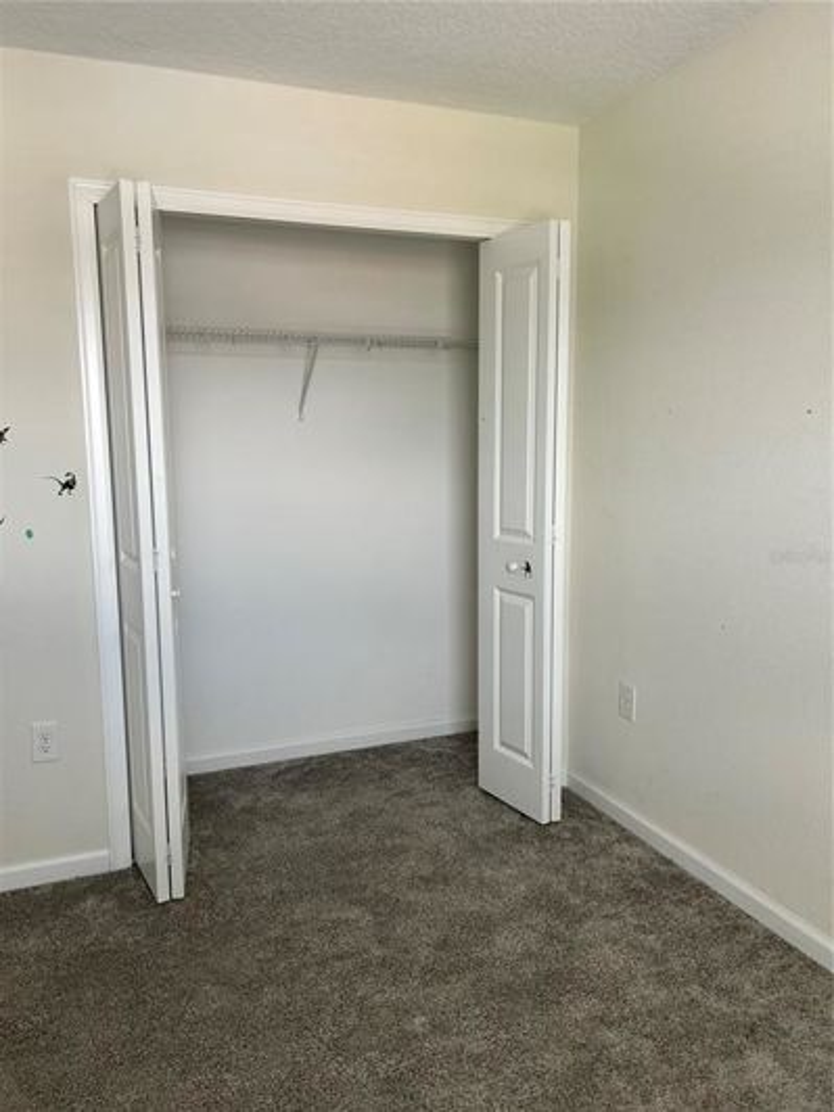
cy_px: 556
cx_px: 417
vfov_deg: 67.3
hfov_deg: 53.1
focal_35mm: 26
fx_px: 835
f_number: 1.5
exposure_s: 1/60
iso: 80
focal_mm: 5.7
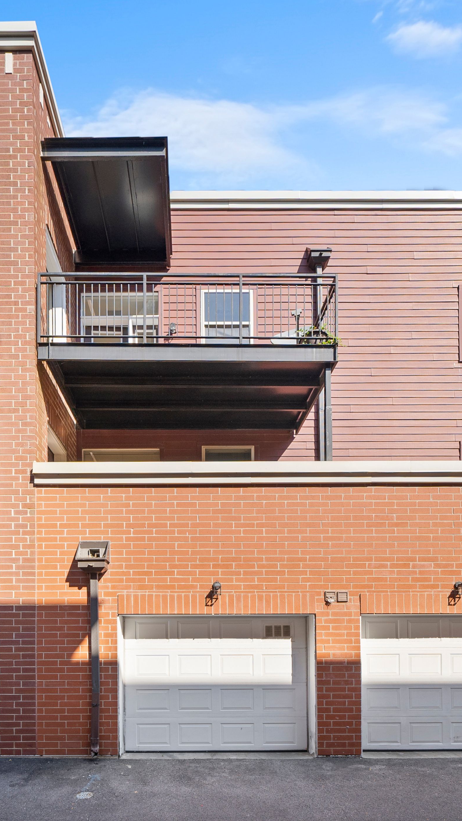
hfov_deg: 58.3
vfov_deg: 89.6
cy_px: 412
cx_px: 220
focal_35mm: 19
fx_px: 414
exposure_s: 1/400
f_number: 4.5
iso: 80
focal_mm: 12
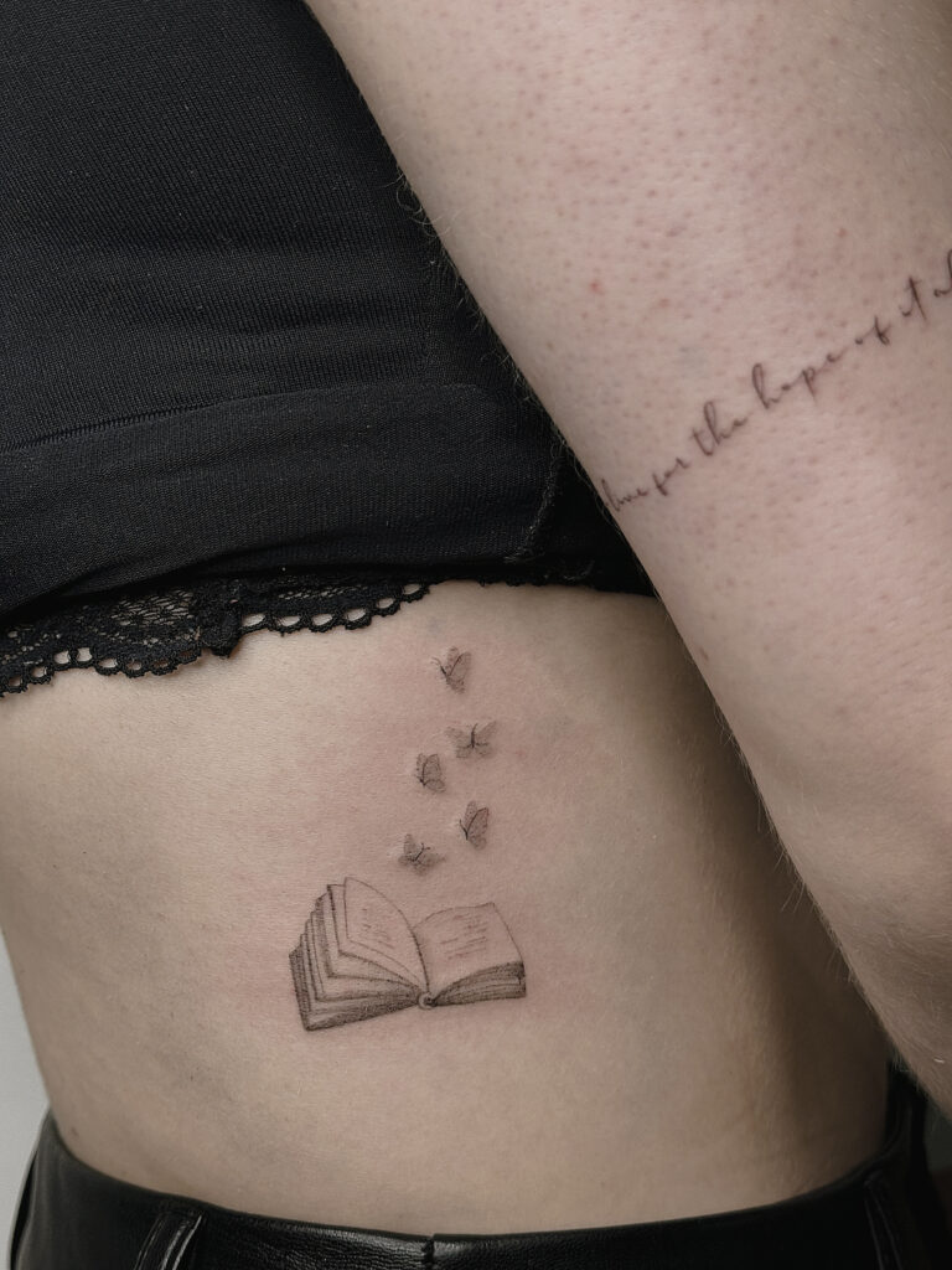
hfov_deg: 30.3
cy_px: 635
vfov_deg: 39.7
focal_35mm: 48
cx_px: 476
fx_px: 1760
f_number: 1.78
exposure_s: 1/269
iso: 64
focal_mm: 6.86
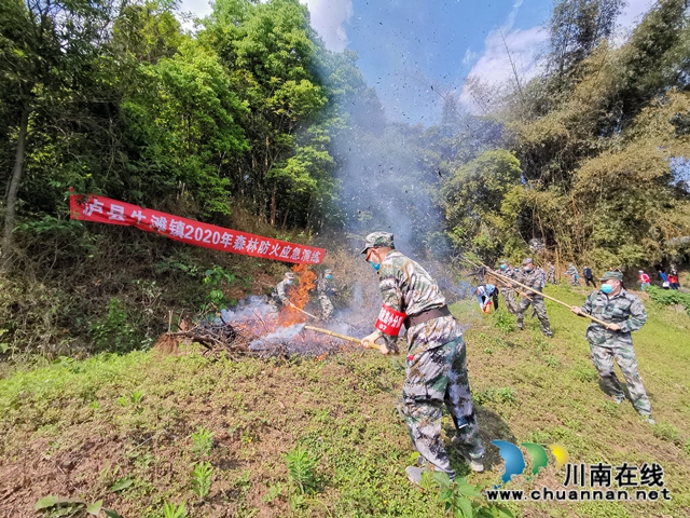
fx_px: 339
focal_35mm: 17
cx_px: 345
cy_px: 259
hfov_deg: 91.0
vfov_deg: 74.7
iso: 50
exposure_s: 1/838
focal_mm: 2.23
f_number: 2.2
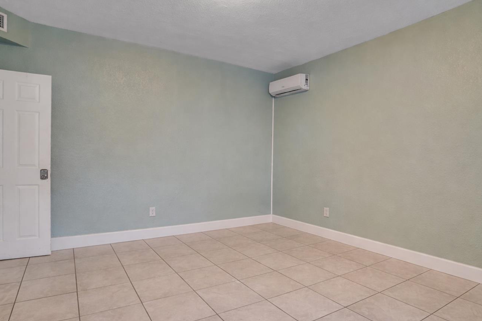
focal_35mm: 21
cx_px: 255
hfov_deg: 81.1
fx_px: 281
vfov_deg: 59.5
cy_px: 162
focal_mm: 17
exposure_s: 1/350
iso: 640
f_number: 8
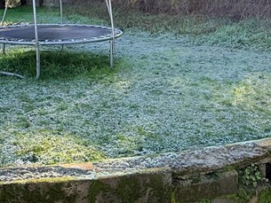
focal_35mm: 47
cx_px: 110
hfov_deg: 40.3
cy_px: 2
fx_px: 368
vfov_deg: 29.0
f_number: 2.2
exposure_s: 1/365
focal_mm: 2.22
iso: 64
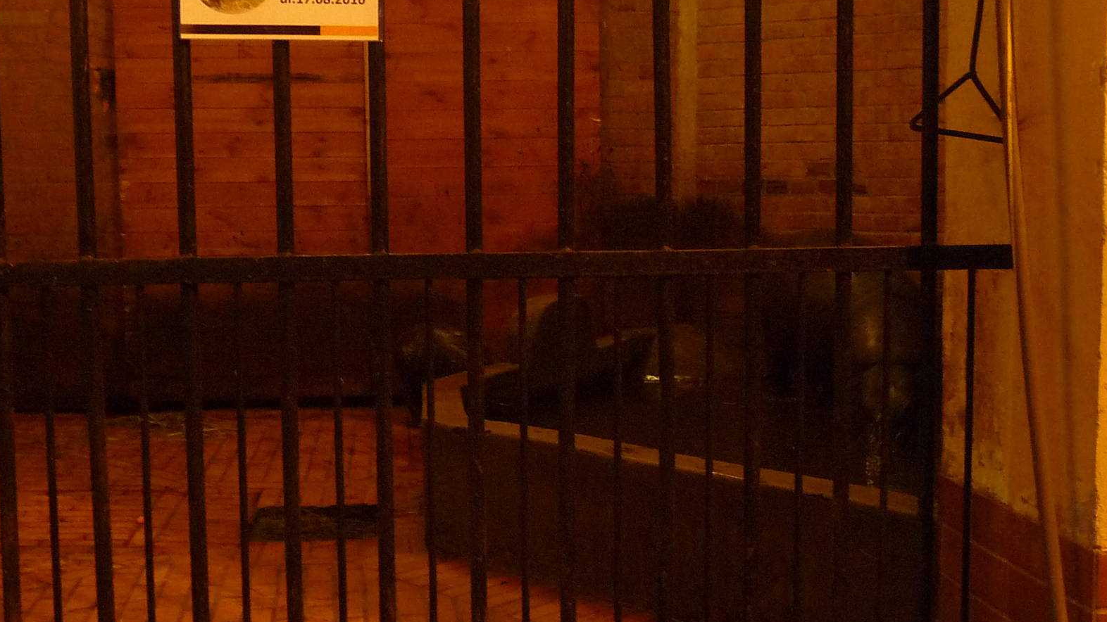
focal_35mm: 51
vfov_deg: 23.5
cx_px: 546
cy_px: 356
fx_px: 1497
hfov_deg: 40.6
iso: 400
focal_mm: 4.7
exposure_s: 1/10
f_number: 3.3
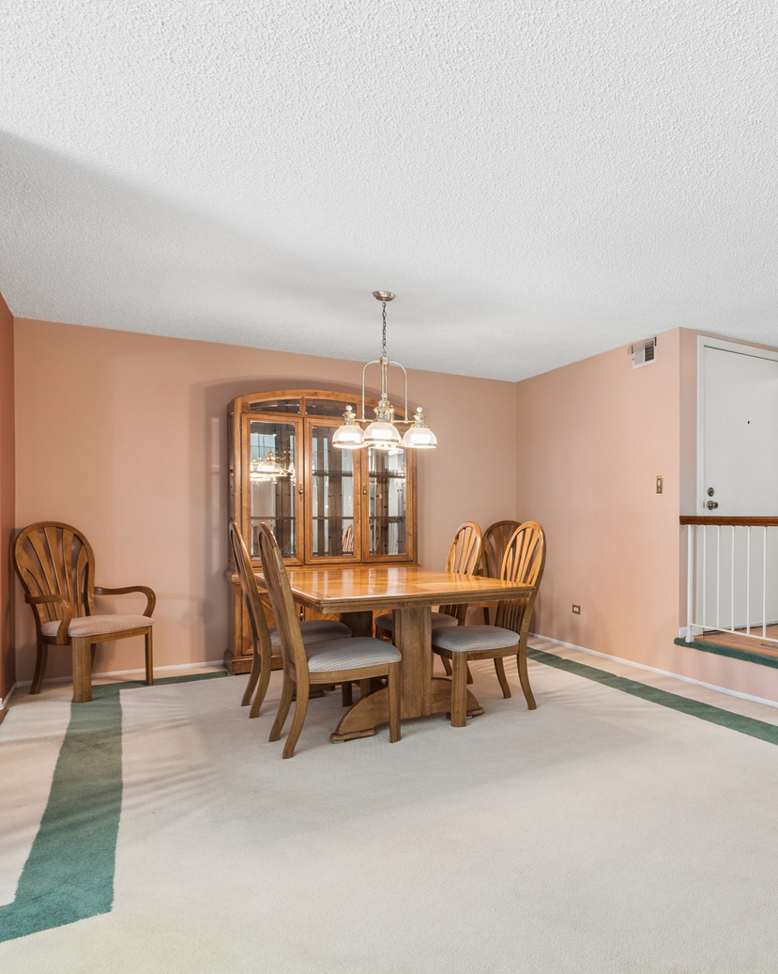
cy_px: 505
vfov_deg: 75.0
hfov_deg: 57.9
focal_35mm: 22
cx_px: 633
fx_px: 633
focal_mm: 10
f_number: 8
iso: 250
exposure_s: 1/25
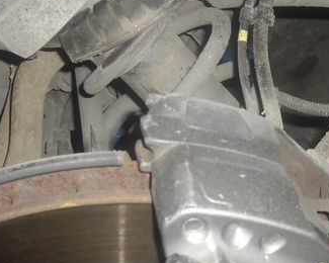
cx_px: 230
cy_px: 147
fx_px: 711
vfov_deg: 21.0
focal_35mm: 73
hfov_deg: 25.9
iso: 100
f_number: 2.8
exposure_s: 1/60
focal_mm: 6.2
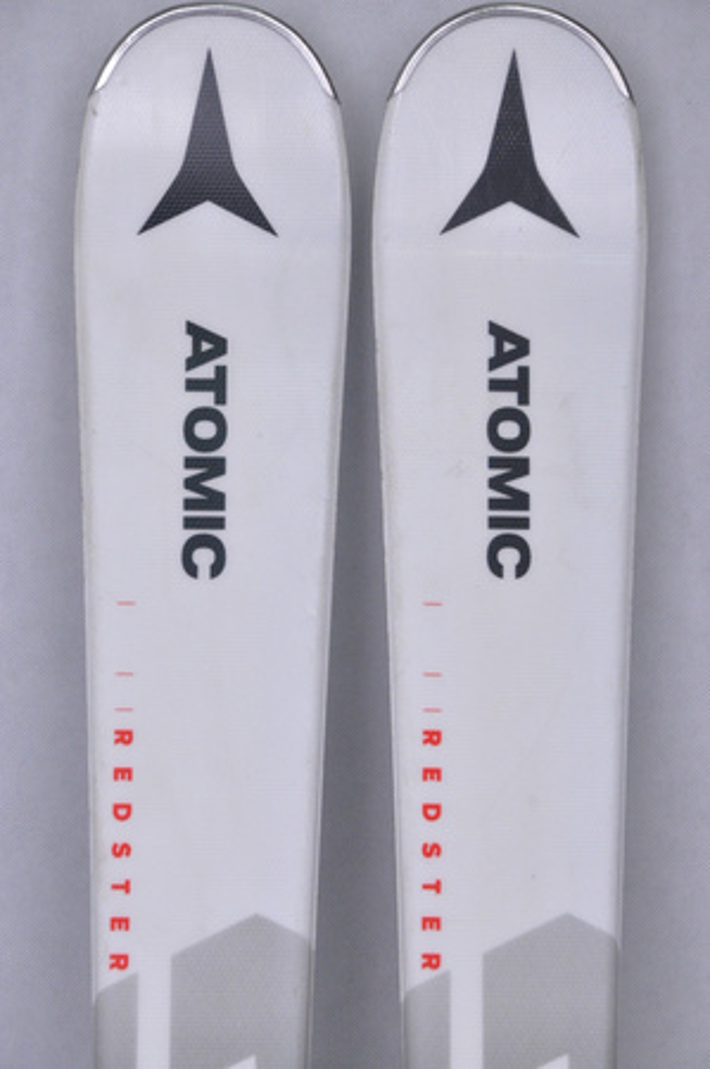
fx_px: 4670
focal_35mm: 158
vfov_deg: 13.1
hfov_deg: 8.7
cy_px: 534
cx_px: 355
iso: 3200
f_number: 9.5
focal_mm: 105
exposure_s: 1/125
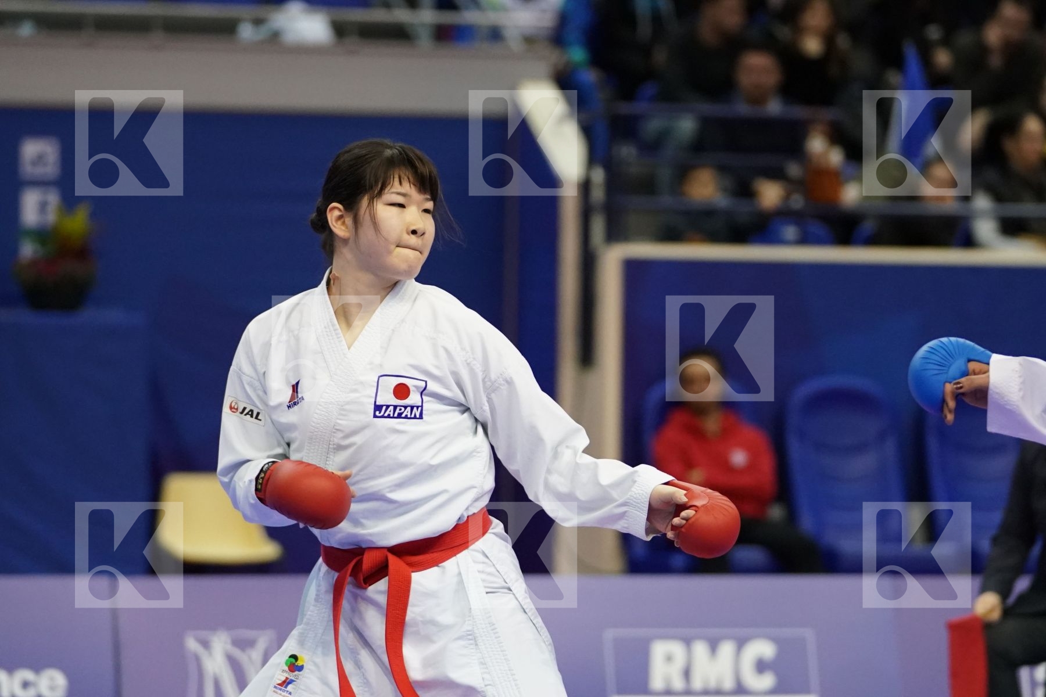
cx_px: 523
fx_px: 5433
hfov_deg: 11.0
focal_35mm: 187
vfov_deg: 7.3
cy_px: 348
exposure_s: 1/1000
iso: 5000
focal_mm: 125
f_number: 2.8
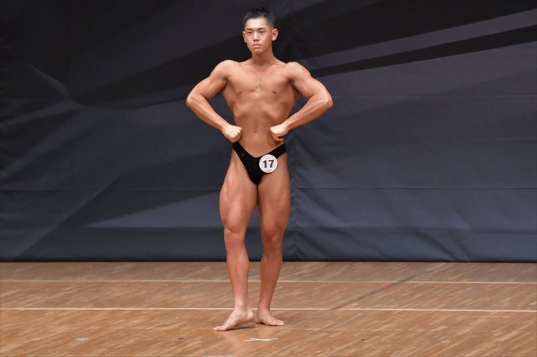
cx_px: 268
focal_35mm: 300
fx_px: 4473
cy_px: 178
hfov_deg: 6.9
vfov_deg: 4.6
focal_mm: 200
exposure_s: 1/400
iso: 6400
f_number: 5.6
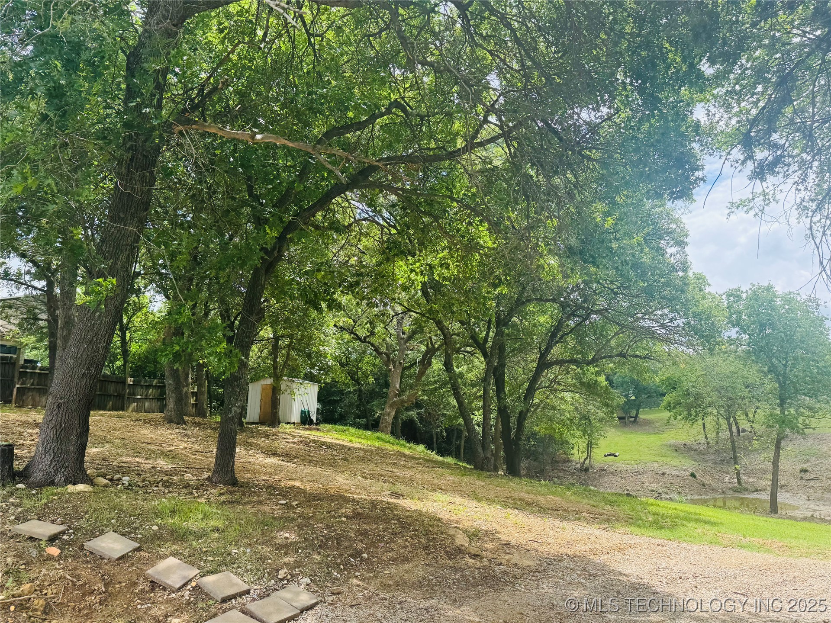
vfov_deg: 56.8
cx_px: 416
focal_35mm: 24
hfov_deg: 71.6
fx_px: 576
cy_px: 312
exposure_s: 1/980
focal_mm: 6.76
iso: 80
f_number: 1.78
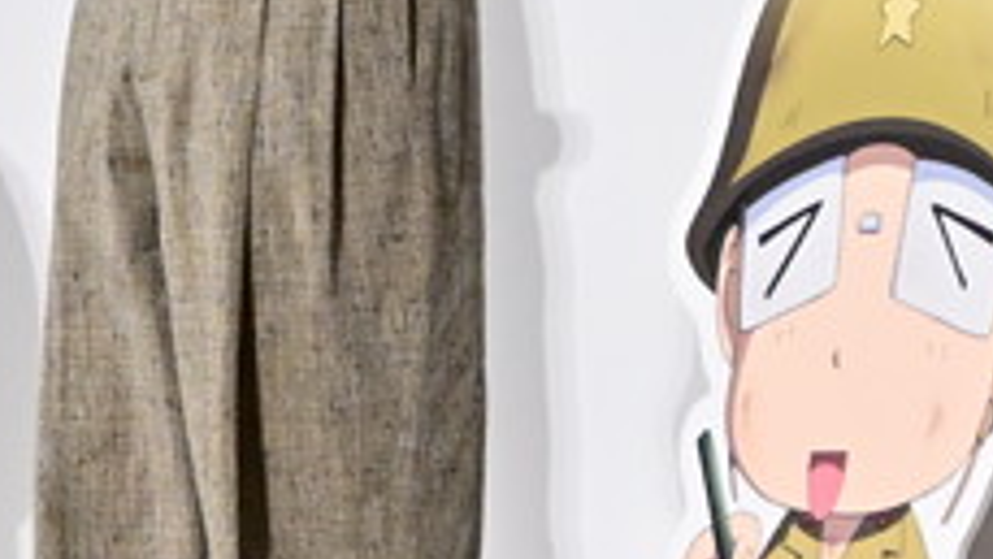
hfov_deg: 4.1
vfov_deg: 2.3
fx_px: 13828
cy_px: -197
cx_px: -117
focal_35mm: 525
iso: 5000
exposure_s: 1/250
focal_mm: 115
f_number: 6.3
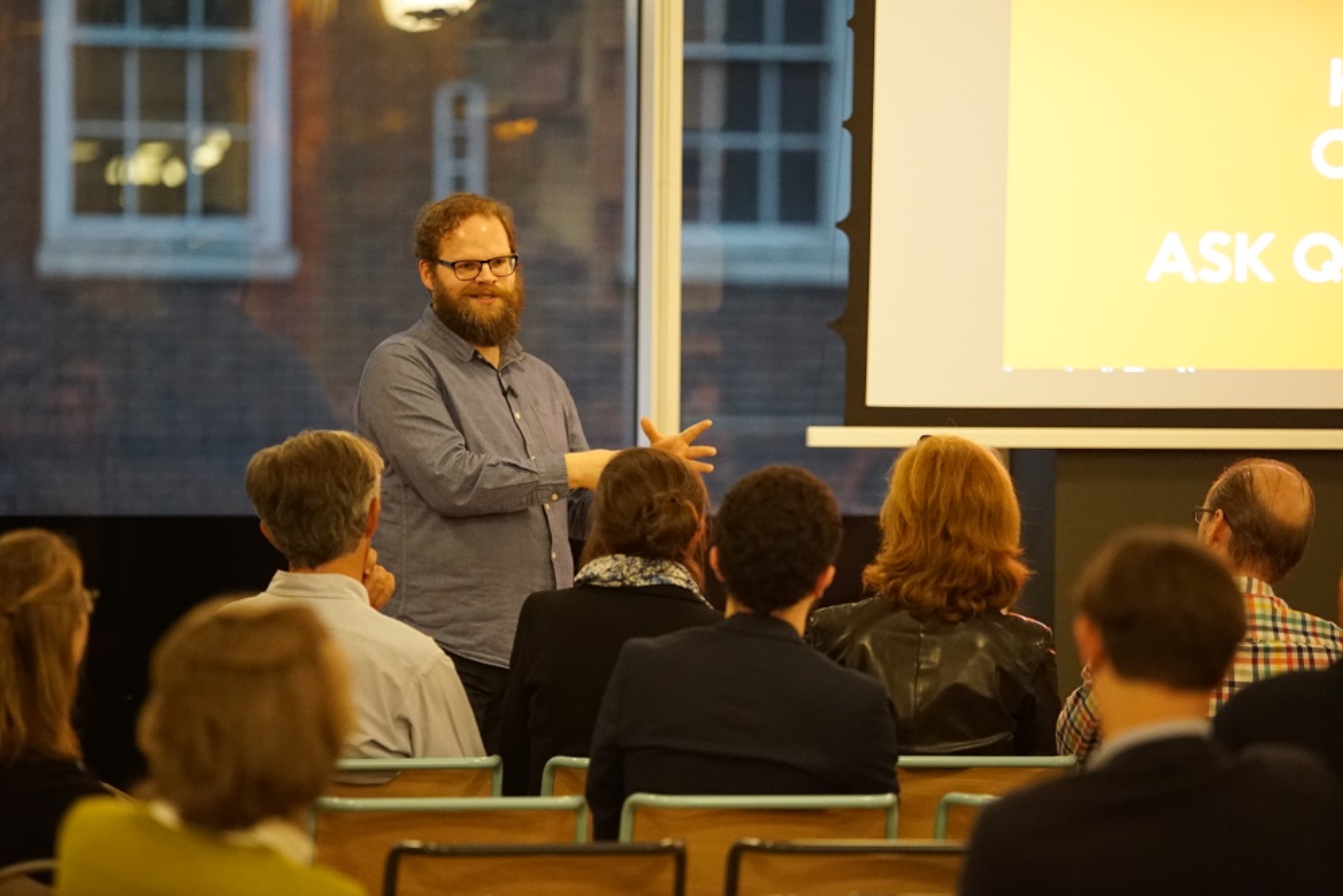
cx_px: 672
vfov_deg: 6.9
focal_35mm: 200
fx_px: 7462
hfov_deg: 10.3
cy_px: 448
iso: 8000
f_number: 2.8
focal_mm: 200
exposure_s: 1/250
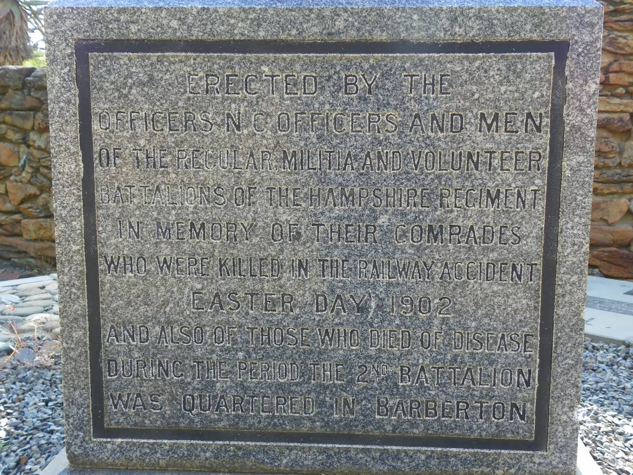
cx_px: 316
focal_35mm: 44
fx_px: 805
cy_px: 238
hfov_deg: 42.9
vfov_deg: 32.9
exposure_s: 1/50
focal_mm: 7.9
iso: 64
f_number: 3.2
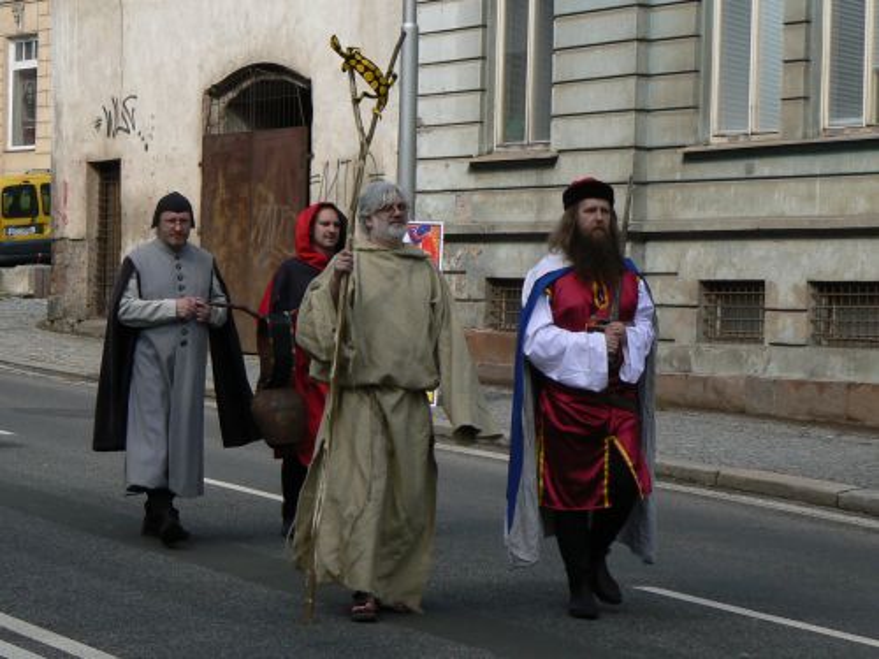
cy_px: 330
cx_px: 440
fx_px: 2844
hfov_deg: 17.6
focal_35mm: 112
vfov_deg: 13.2
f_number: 6.3
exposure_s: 1/400
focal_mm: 18.6
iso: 80
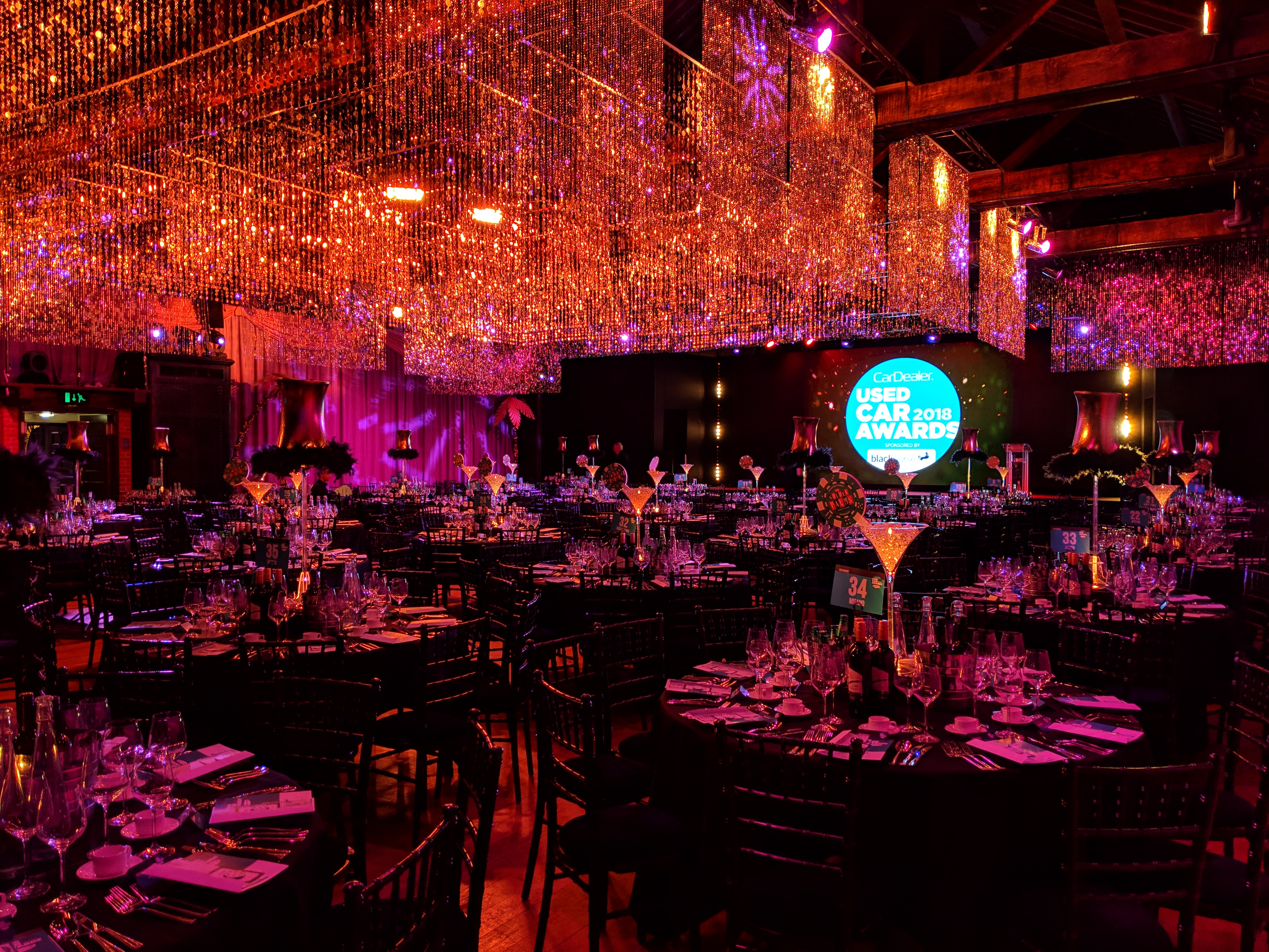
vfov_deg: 51.4
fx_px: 990
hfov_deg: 65.3
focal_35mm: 27
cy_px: 476
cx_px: 634
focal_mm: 4.44
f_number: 1.8
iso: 95
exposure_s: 1/25
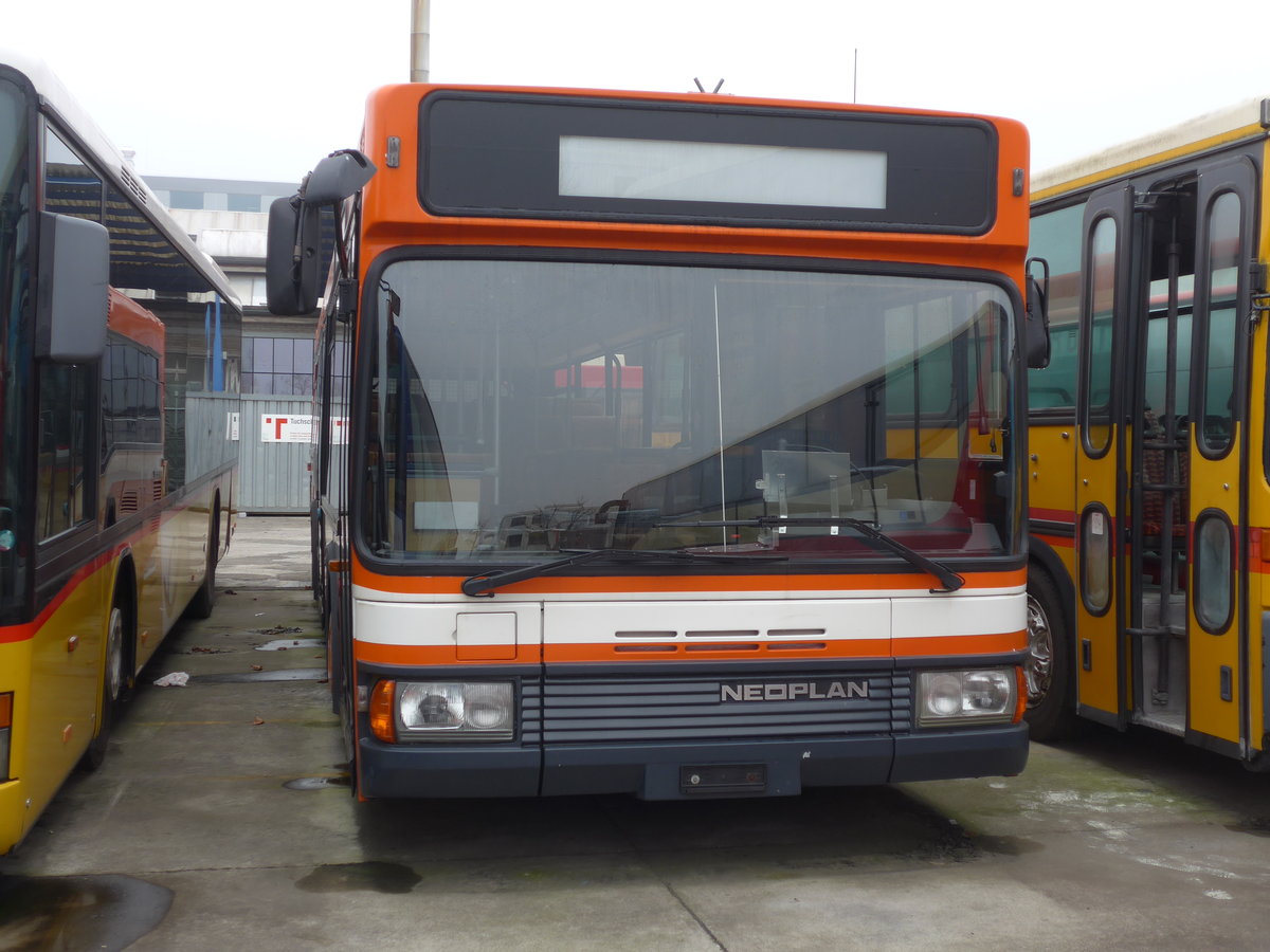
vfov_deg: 32.9
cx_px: 635
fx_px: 1614
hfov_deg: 42.9
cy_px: 476
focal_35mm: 44
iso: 80
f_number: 2.8
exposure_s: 1/200
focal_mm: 9
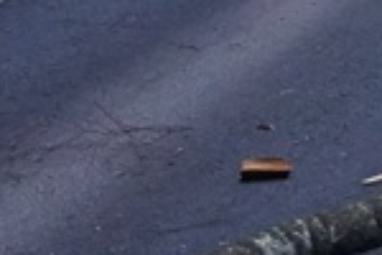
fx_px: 2684
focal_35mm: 253
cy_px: -459
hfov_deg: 7.8
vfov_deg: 5.2
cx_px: 754
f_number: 2.8
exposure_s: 1/250
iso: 12800
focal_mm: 38
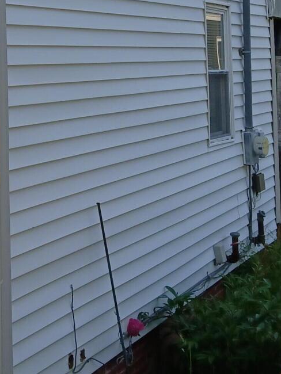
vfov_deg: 23.3
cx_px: -1
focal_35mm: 80
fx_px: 865
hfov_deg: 18.0
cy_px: -7
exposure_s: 1/423
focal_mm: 3.98
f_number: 1.8
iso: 20
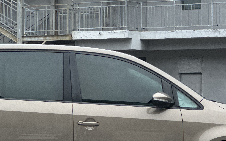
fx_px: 1016
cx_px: 91
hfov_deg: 12.7
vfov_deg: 7.9
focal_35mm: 165
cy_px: 99
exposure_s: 1/40
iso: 320
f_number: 2.8
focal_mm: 9
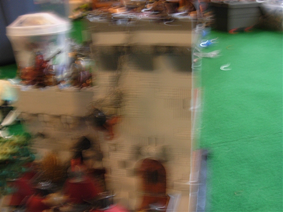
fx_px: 311
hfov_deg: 49.0
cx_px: 142
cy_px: 106
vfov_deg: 37.7
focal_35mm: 38
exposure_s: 1/4.3
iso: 200
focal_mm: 6.3
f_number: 2.9
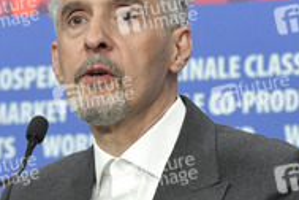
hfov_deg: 7.9
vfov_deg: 5.2
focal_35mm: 262
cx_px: 115
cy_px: 135
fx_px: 2176
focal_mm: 110
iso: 2000
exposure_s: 1/250
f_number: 6.3
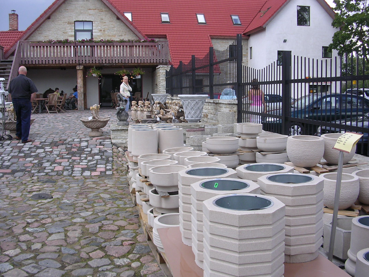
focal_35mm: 38
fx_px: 405
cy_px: 138
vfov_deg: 37.7
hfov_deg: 49.0
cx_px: 184
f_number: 2.8
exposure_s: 1/404
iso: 100
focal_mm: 5.8
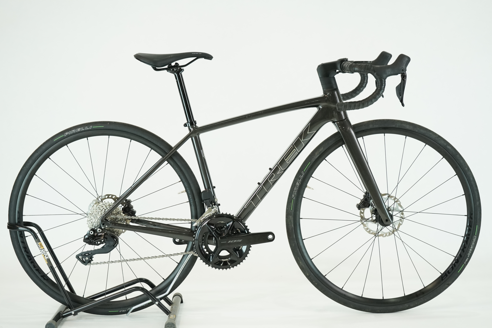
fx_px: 957
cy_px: 164
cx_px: 246
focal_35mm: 70
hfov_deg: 28.8
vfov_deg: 19.5
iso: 1600
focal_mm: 70
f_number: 5.6
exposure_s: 1/200
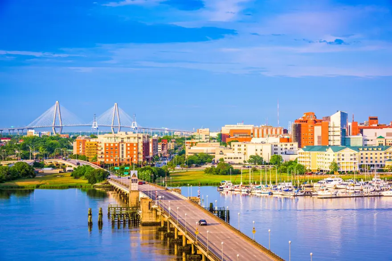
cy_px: 130
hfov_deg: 20.4
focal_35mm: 100
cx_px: 196
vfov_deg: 13.7
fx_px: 1089
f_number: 11
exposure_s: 1/15
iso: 64
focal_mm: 100
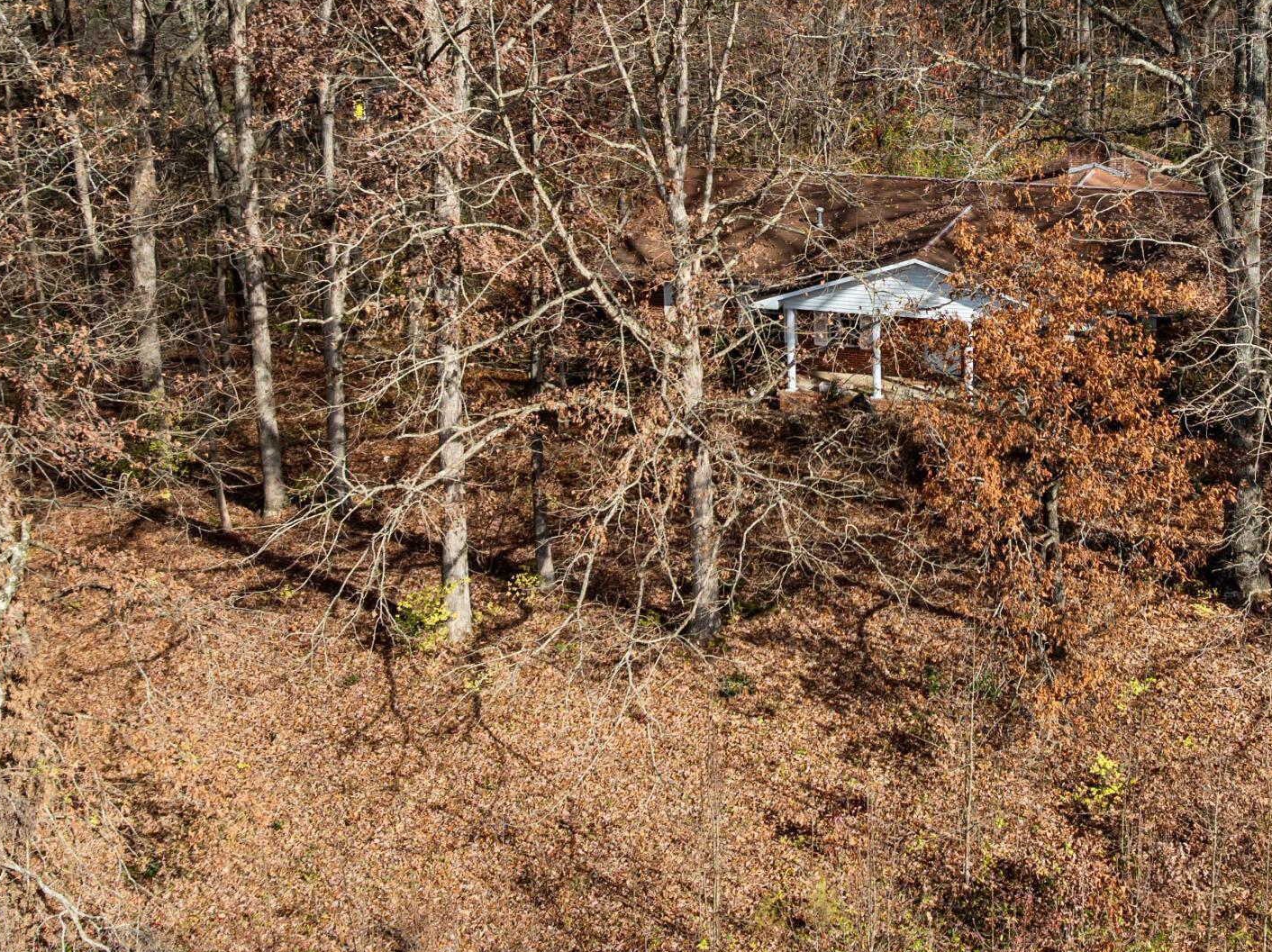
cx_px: 940
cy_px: 222
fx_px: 1873
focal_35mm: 51
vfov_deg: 28.1
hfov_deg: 36.7
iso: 110
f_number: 2.8
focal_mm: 12.29
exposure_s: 1/1000
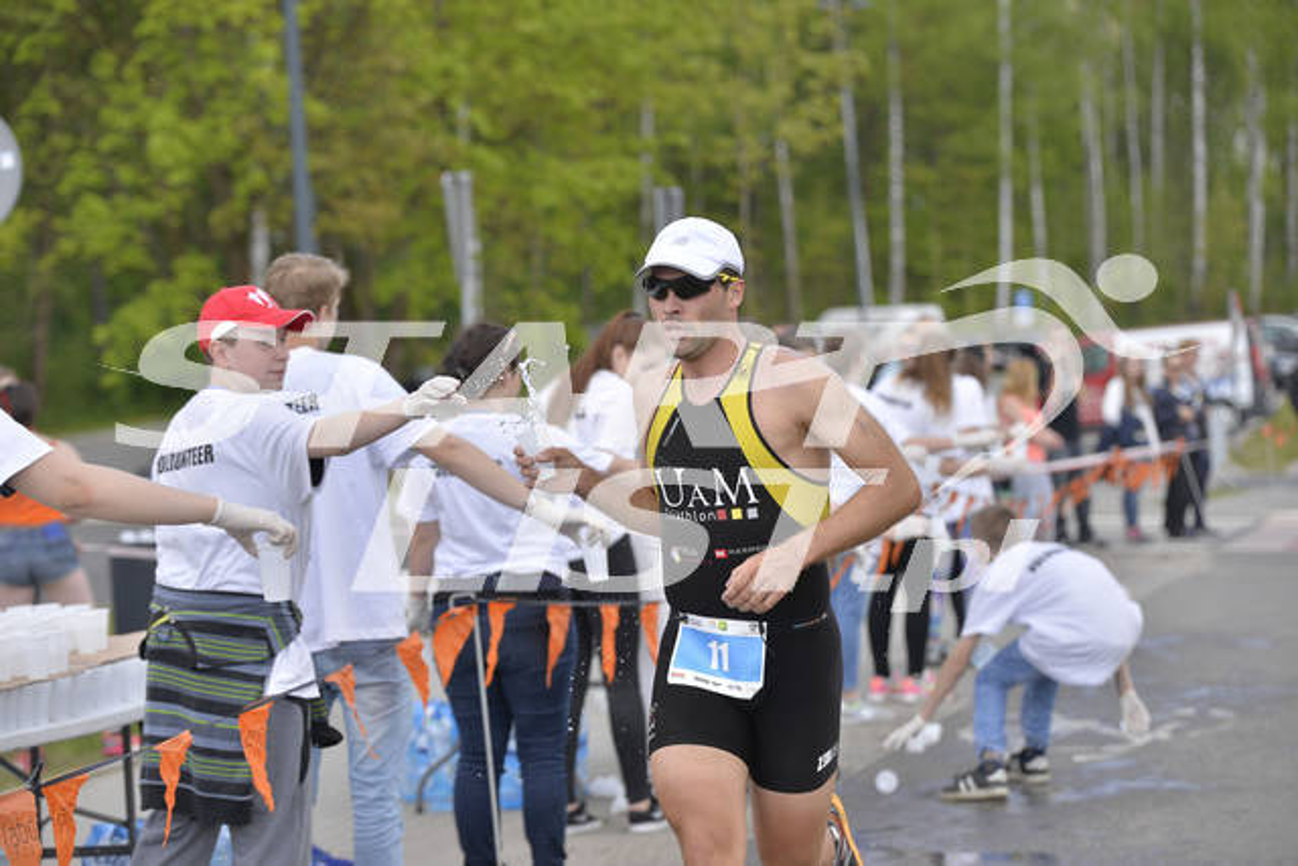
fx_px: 4039
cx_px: 649
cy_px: 433
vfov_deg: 12.2
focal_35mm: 112
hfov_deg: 18.3
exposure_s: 1/2500
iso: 400
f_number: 4
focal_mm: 112
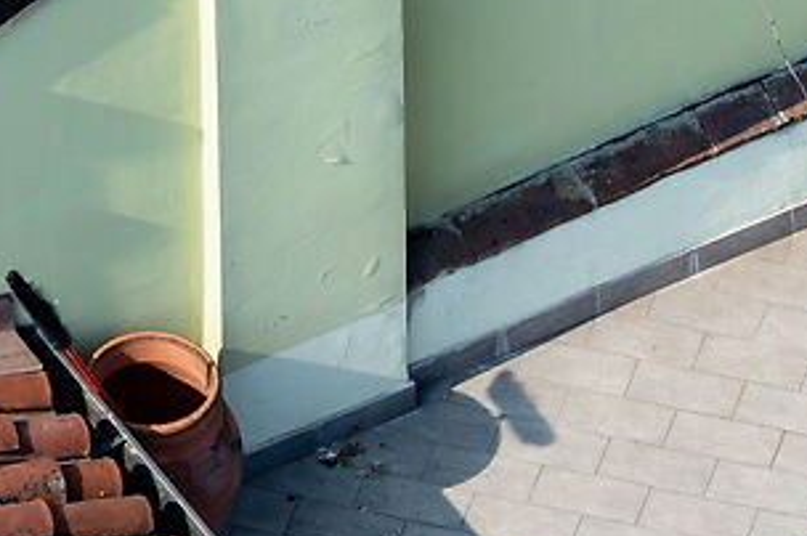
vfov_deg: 0.9
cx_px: 1824
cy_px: 479
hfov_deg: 1.4
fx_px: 33723
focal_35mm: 1506
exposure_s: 1/800
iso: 400
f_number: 8
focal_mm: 191.9
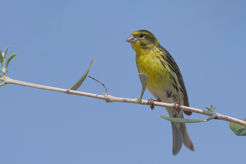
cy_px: 82
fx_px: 3416
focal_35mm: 500
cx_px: 123
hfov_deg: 4.1
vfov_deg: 2.7
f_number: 9
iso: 360
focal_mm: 500
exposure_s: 1/1600
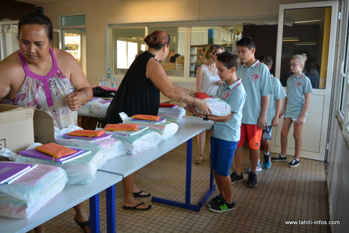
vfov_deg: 41.7
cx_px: 174
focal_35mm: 32
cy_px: 116
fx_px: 305
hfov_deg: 59.5
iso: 400
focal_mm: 21
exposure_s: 1/60
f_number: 4
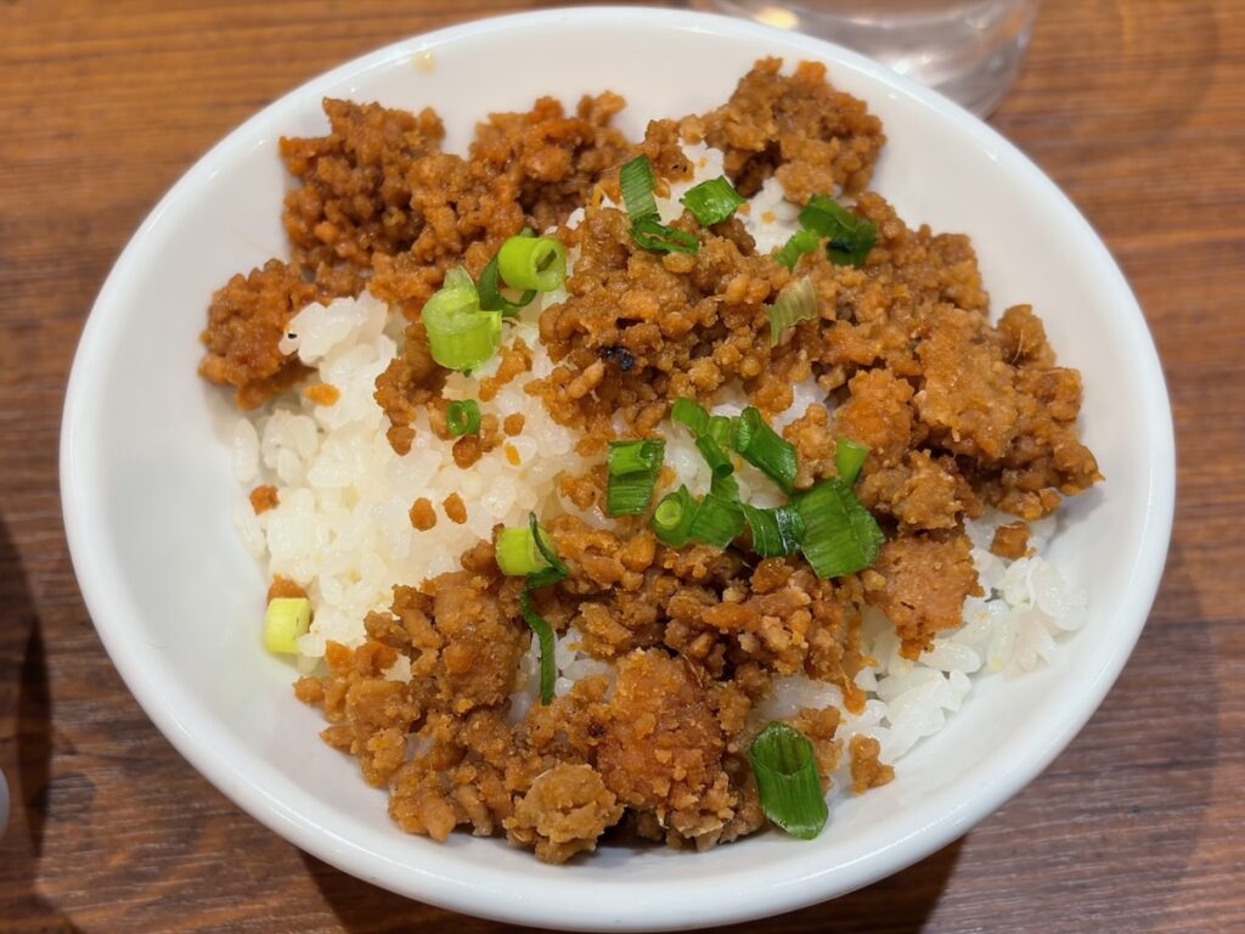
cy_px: 467
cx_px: 622
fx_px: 1870
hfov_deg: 36.8
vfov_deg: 28.0
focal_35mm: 52
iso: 64
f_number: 1.6
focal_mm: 5.96
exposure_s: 1/50
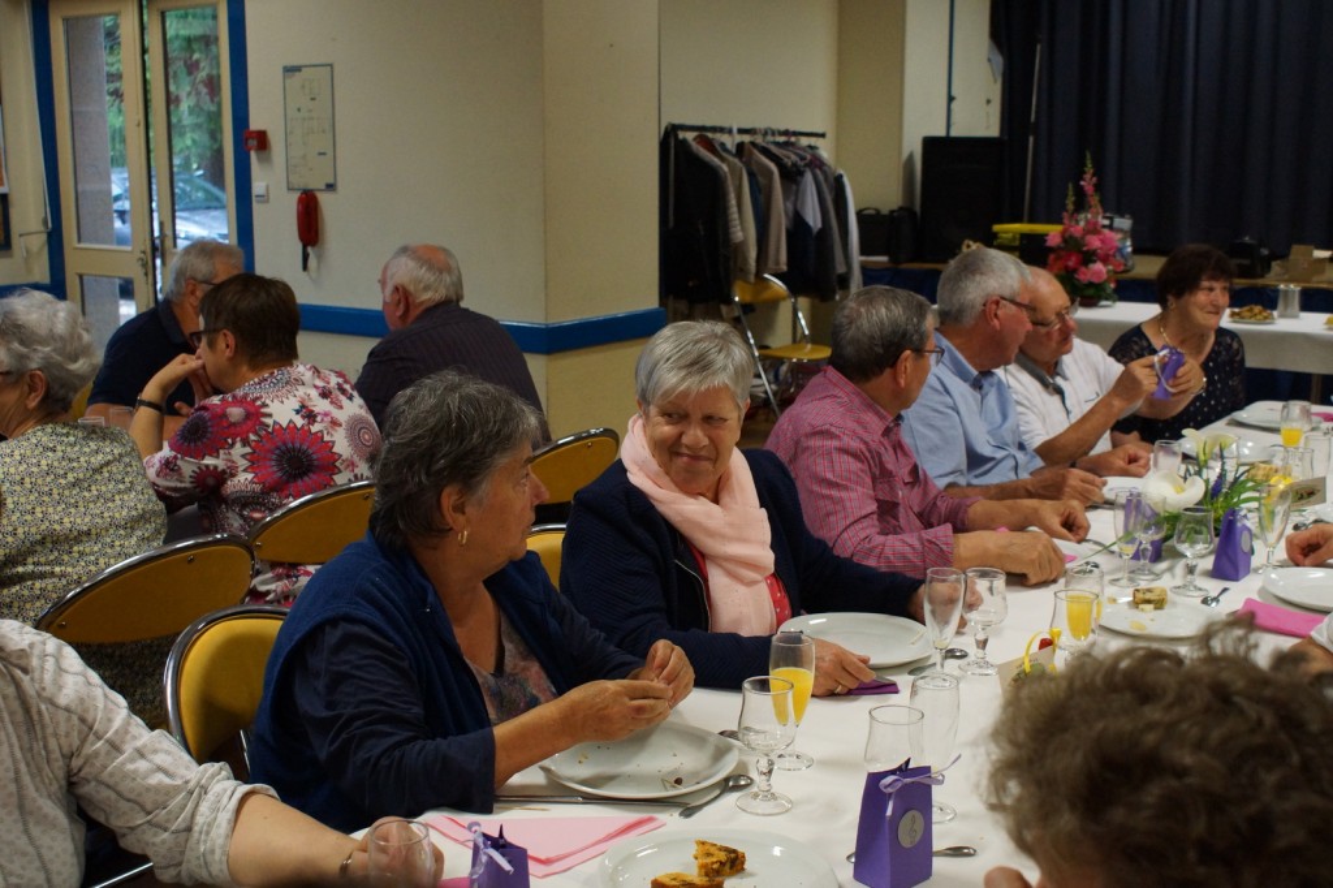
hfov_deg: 46.4
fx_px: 1555
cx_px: 666
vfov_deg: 31.9
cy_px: 444
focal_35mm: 42
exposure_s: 1/80
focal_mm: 28
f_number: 4.5
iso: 1600
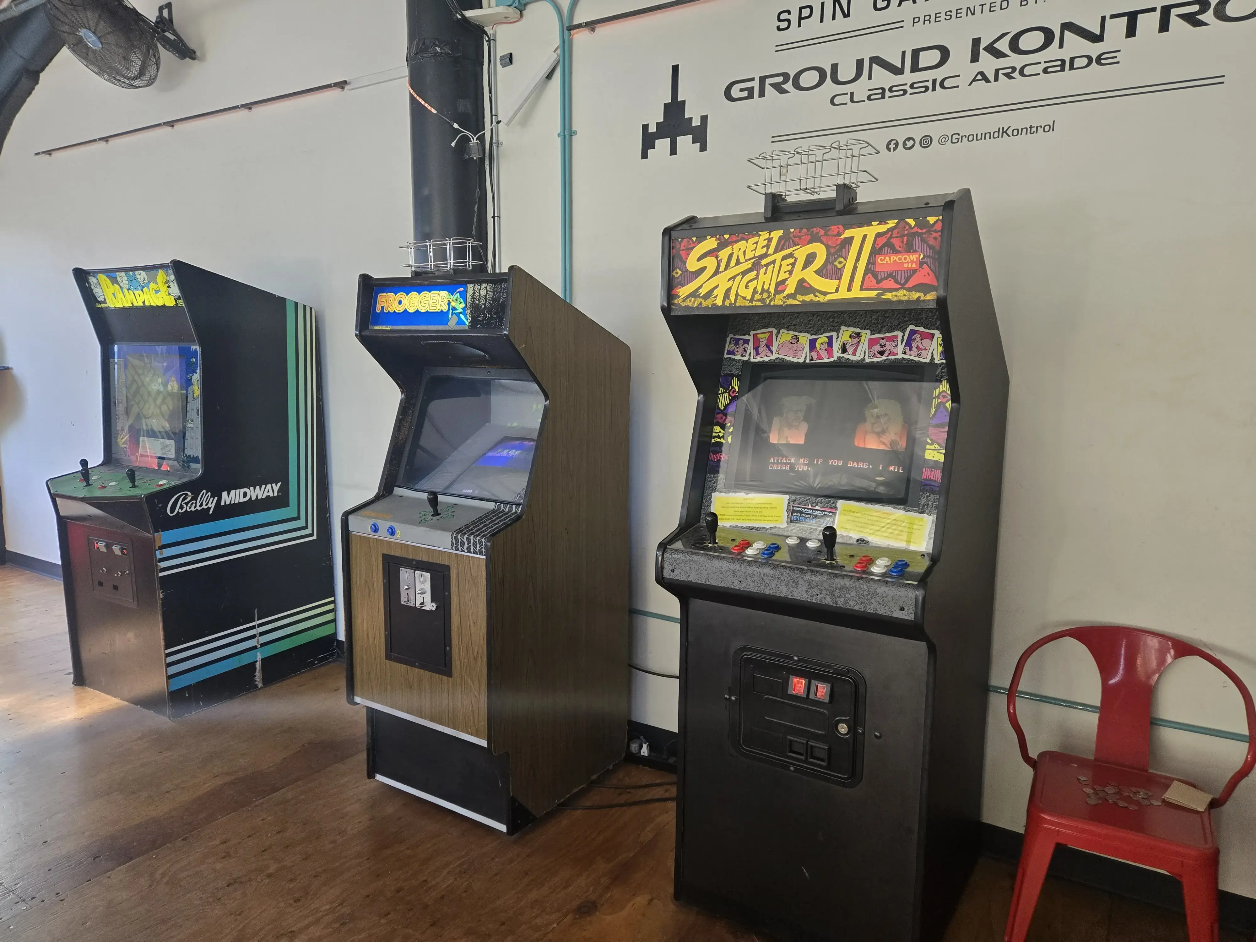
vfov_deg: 58.9
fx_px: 835
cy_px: 471
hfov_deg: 73.9
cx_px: 628
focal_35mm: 23
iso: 320
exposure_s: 1/120
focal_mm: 5.4
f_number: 1.8
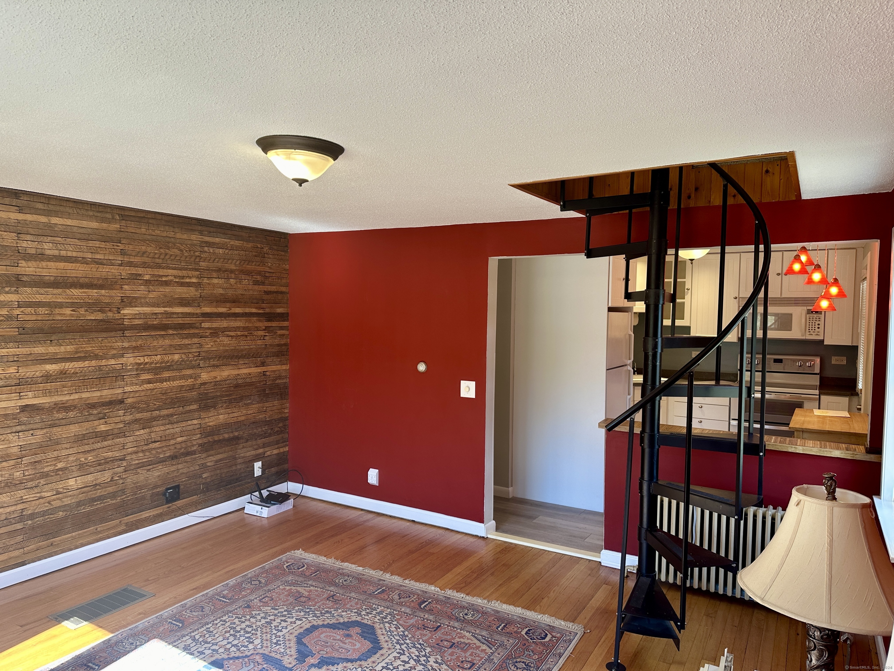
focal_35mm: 24
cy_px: 336
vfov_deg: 56.8
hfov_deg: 71.6
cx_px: 447
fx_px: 620
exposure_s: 1/120
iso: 64
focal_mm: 6.86
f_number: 1.78
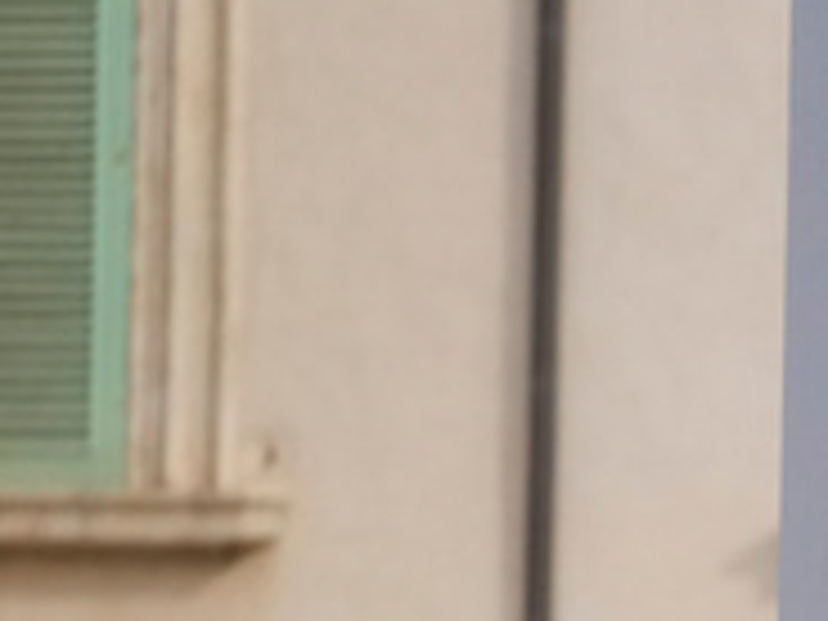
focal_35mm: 858
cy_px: 1438
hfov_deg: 2.3
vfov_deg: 1.7
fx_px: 20523
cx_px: 2259
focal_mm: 160
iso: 2000
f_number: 5
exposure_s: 1/6400
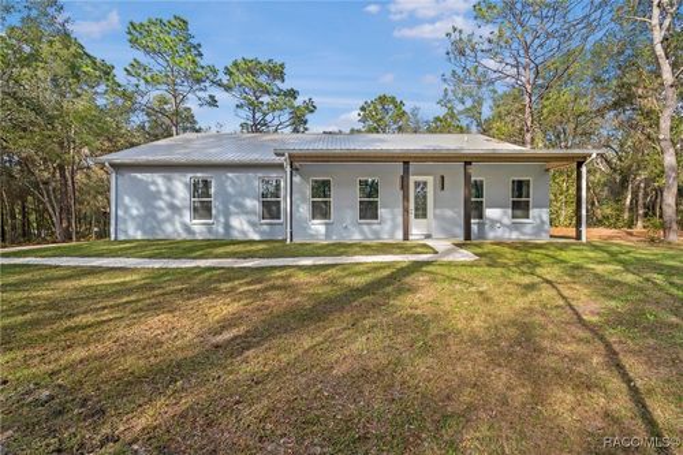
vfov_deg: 73.7
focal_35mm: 16
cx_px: 342
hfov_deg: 96.8
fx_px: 303
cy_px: 228
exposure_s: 1/125
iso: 400
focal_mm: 16
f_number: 8
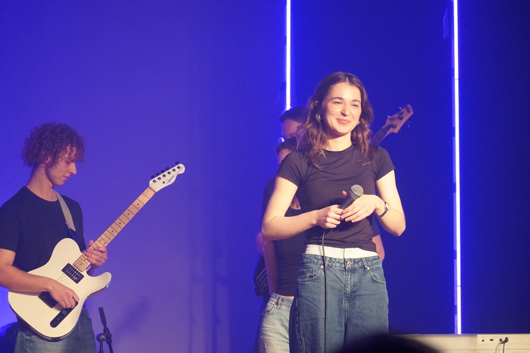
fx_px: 2974
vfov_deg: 6.8
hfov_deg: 10.2
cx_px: 265
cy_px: 176
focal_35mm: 202
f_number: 5.6
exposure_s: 1/250
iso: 5000
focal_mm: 135
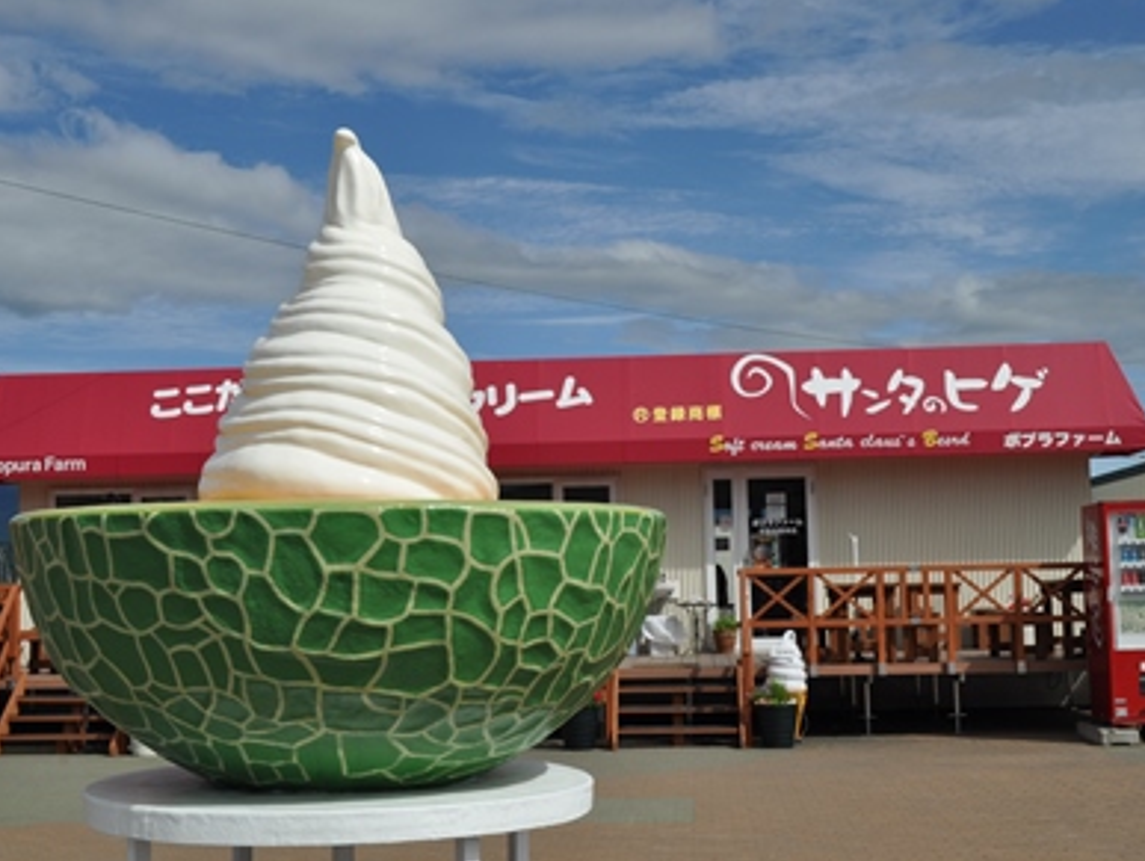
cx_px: 601
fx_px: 1655
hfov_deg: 38.1
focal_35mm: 50
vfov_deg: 29.2
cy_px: 423
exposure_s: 1/800
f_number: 16
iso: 400
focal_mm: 30
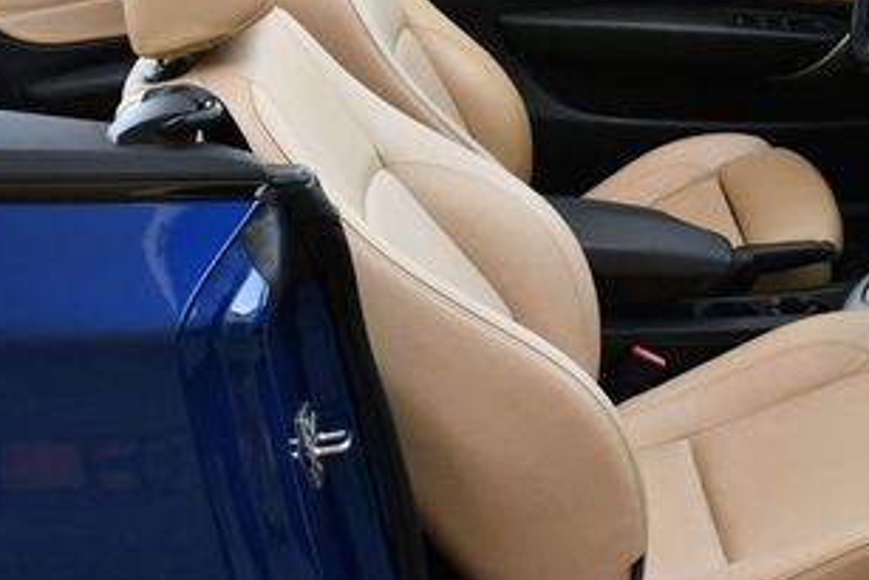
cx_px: 776
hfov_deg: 26.1
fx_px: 1811
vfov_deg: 18.2
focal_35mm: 75
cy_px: 207
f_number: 5.6
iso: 400
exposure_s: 1/250
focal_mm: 18
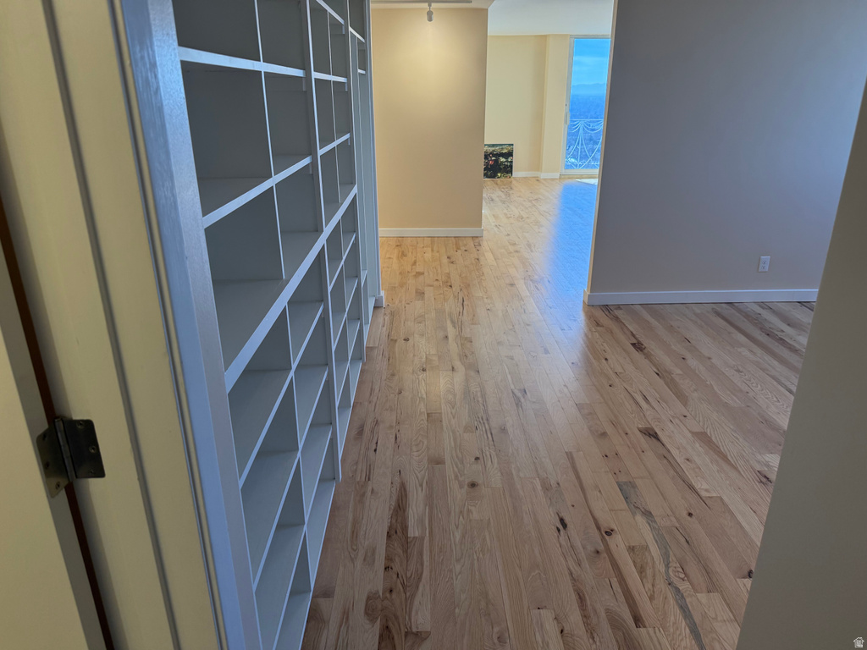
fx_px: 601
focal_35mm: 24
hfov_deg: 71.6
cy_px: 325
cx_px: 434
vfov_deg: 56.8
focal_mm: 6.76
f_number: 1.78
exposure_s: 1/236
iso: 160
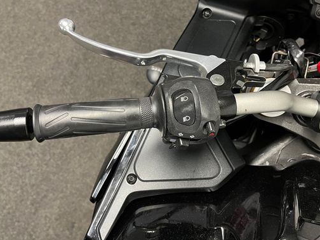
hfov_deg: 55.3
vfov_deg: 42.6
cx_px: 168
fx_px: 305
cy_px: 91
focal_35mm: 33
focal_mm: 5.1
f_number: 1.6
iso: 400
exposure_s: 1/50
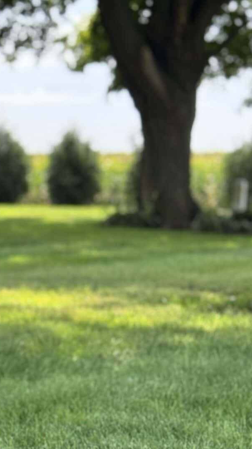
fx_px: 1474
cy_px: 472
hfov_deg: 9.5
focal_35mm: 124
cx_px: -119
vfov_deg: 16.8
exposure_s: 1/568
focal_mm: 6.76
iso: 64
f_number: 1.78
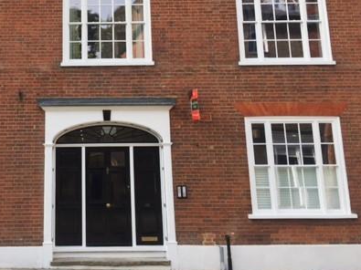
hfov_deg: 39.3
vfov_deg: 30.2
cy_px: 57
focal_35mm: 47
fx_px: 490
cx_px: 88
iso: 32
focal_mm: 4.15
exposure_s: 1/581
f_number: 2.2
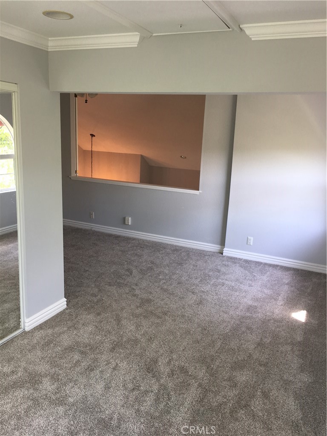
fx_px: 365
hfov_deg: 48.2
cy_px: 218
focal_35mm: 29
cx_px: 164
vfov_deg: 61.7
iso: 25
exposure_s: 1/30
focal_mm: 4.15
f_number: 2.2
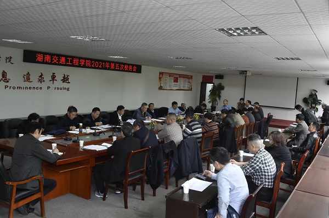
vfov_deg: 41.0
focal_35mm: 32
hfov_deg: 58.8
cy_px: 109
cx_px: 164
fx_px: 292
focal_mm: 32
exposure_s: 1/100
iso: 4000
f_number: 8
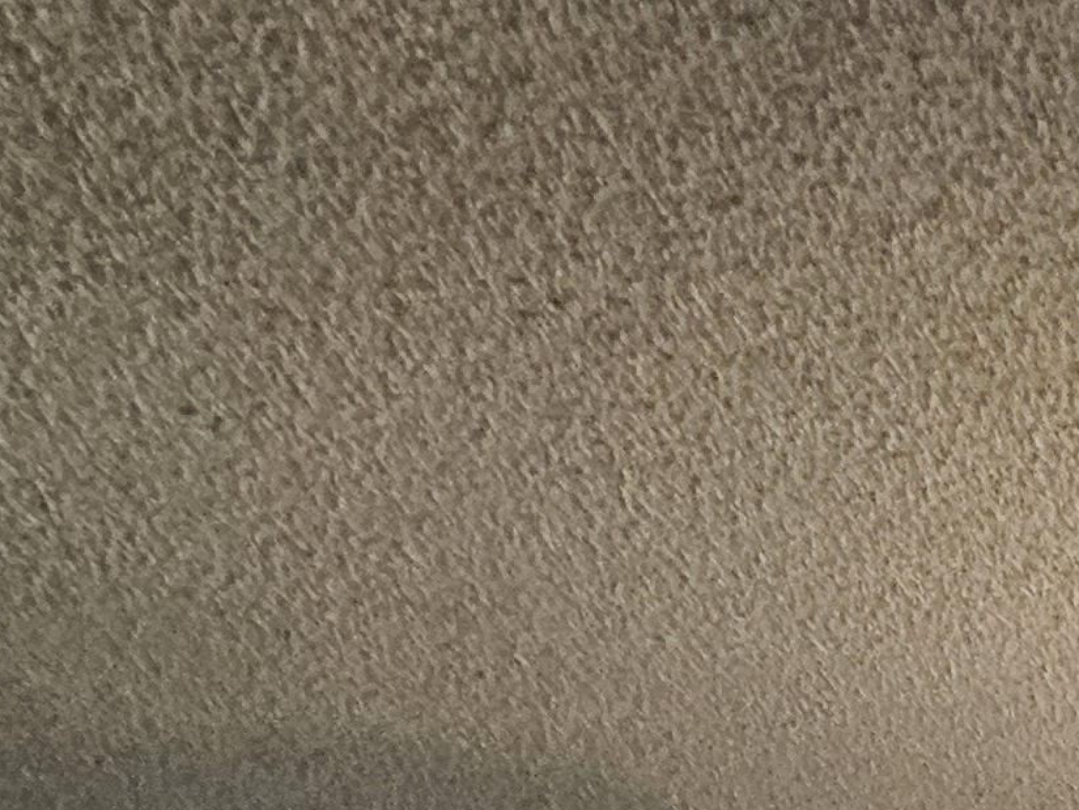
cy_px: 1795
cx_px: 1937
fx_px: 1964
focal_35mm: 63
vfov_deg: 15.8
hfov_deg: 21.0
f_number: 2.2
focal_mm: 1.74
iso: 320
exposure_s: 1/40
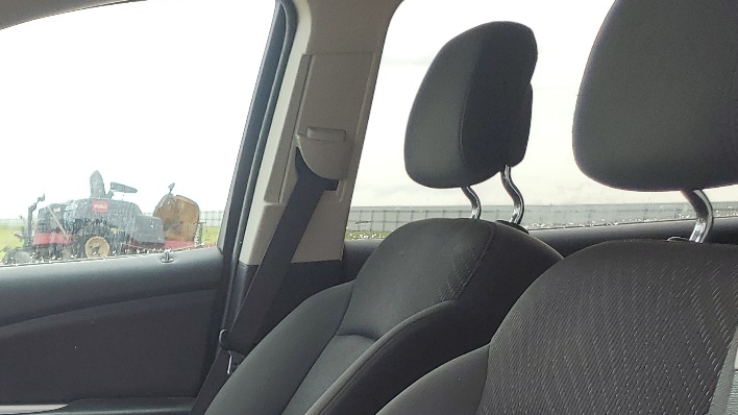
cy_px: 589
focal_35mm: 64
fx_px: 1252
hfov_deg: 30.6
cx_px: 8
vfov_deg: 17.3
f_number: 1.5
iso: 50
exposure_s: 1/122
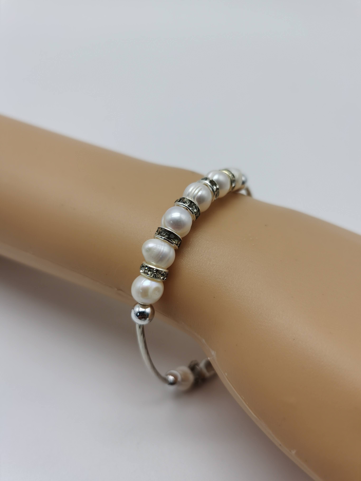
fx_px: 375
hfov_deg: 51.4
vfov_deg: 65.3
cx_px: 180
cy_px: 240
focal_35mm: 27
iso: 50
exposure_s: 1/100
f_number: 1.6
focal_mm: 5.56
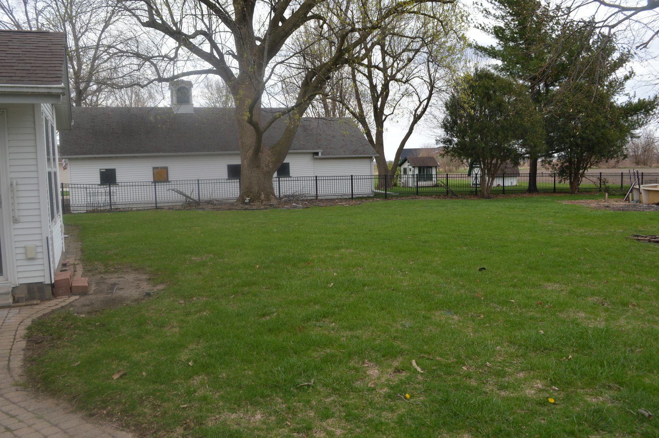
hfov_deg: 62.0
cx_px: 330
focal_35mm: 30
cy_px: 219
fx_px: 549
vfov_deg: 43.5
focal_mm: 20
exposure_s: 1/125
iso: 100
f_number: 5.6
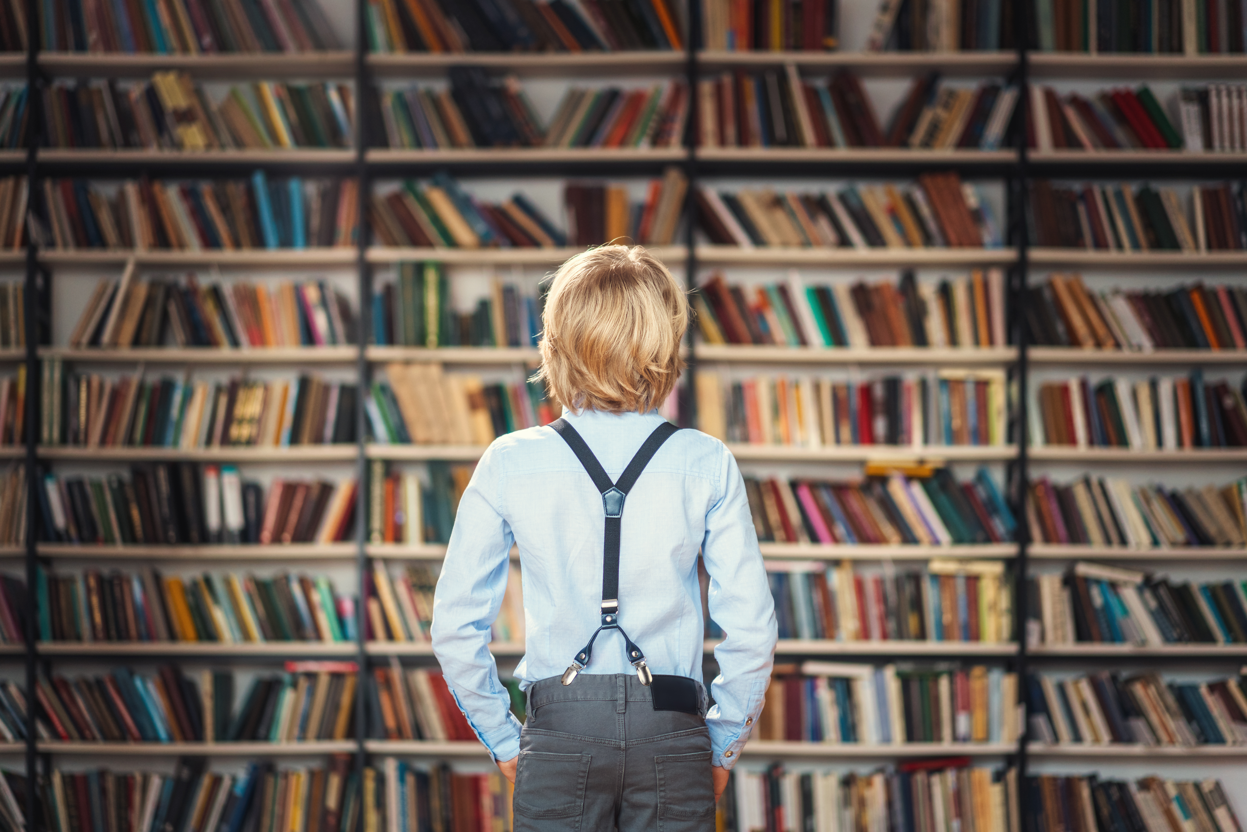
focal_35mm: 55
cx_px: 624
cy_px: 416
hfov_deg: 36.2
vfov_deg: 24.6
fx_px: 1905
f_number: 1.8
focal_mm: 55
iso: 800
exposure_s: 1/160
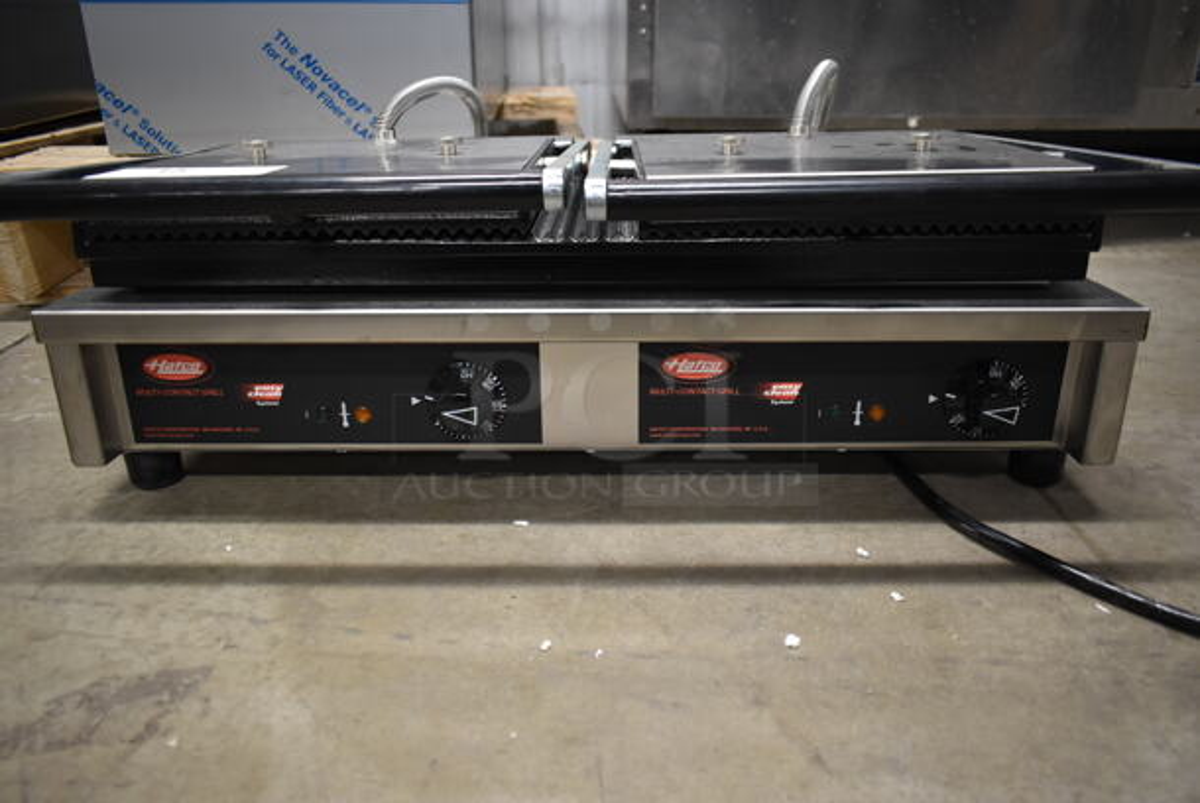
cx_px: 600
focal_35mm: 27
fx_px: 901
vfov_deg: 48.0
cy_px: 402
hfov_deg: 67.3
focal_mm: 18
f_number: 3.5
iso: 1100
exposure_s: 1/30
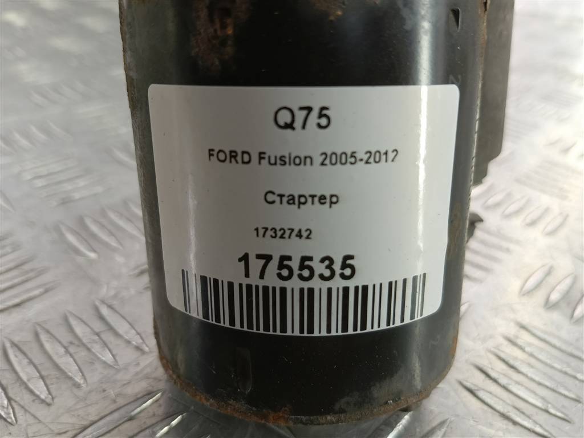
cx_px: 292
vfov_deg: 51.4
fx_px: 456
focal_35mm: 27
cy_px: 219
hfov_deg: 65.3
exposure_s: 1/50
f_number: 1.6
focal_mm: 4.11
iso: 133
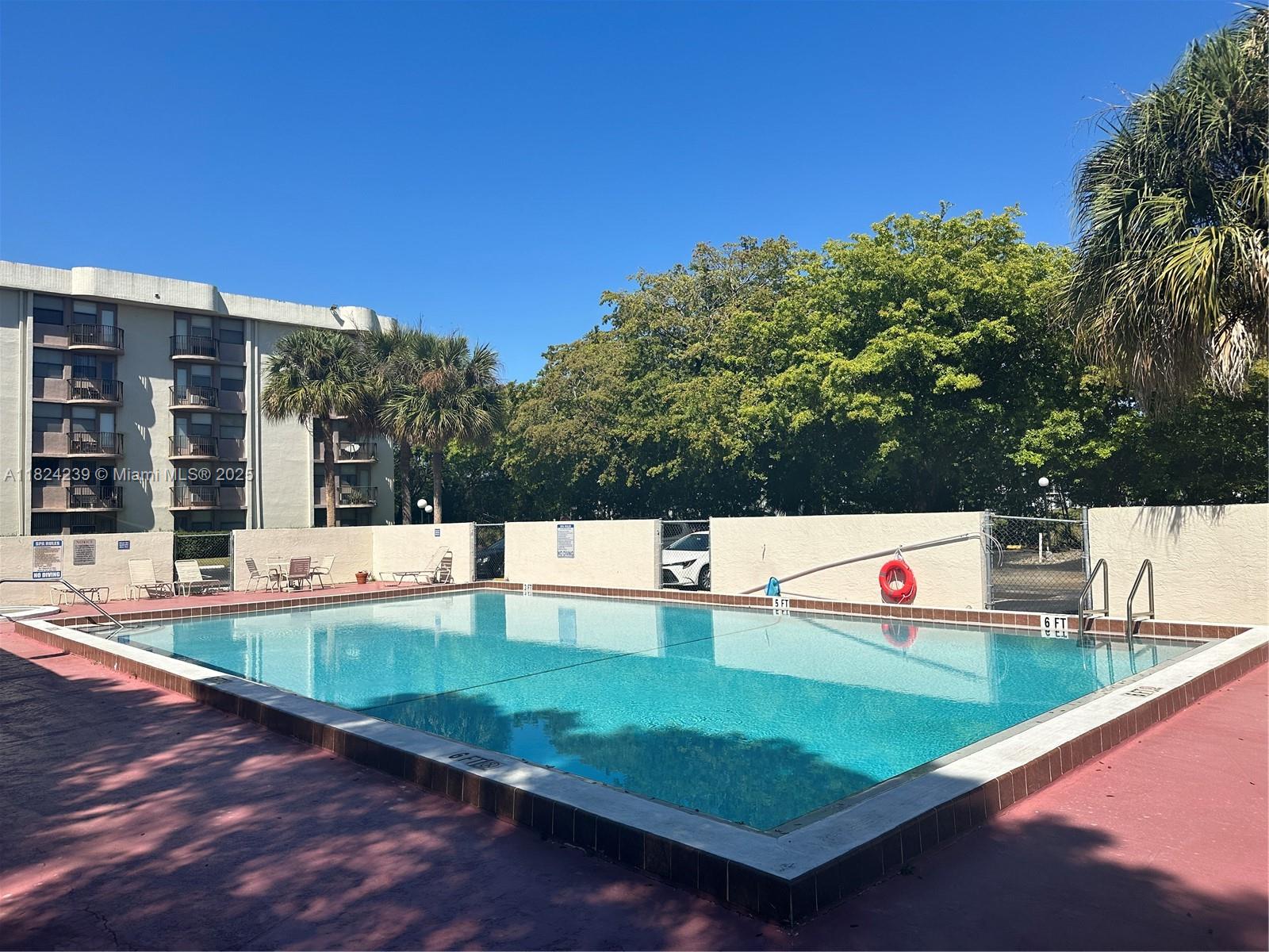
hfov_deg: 71.6
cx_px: 634
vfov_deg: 56.8
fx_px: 880
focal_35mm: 24
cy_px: 476
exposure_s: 1/6623
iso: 80
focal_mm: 6.86
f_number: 1.78
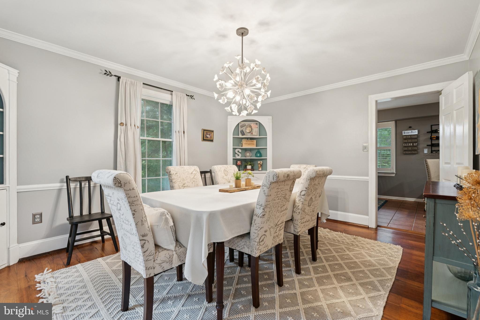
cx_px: 240
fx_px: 220
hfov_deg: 95.0
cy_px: 160
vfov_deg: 72.0
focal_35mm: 16
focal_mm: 16.5
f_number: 7.1
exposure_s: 1/5
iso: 200
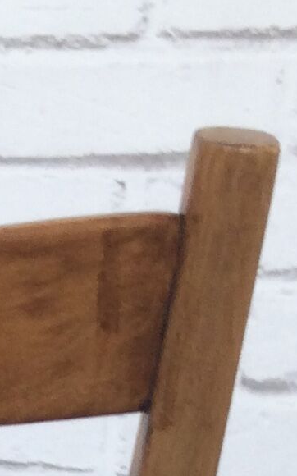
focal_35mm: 173
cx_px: -487
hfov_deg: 7.0
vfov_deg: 10.1
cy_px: 1259
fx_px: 2243
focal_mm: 4.15
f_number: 2.2
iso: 40
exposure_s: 1/50
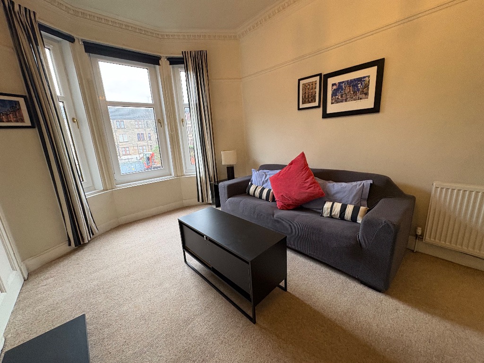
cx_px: 242
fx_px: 196
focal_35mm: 14
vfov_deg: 85.7
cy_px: 182
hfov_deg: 102.1
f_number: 2.2
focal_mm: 2.22
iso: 250
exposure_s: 1/50
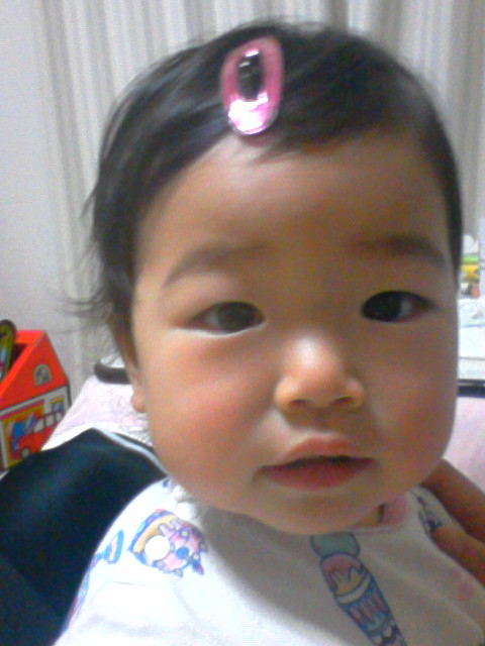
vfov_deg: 61.7
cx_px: 242
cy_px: 323
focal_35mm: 29
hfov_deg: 48.2
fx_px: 542
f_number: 2.8
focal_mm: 1.5
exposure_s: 1/11.8
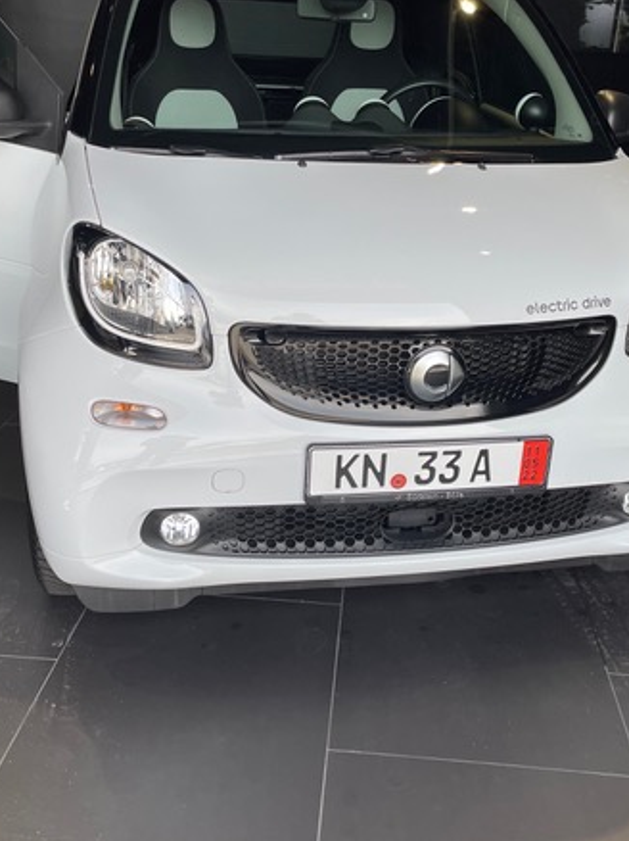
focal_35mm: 38
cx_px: 339
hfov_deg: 37.7
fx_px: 922
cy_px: 396
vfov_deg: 49.0
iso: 32
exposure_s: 1/511
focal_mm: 4.2
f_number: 1.6
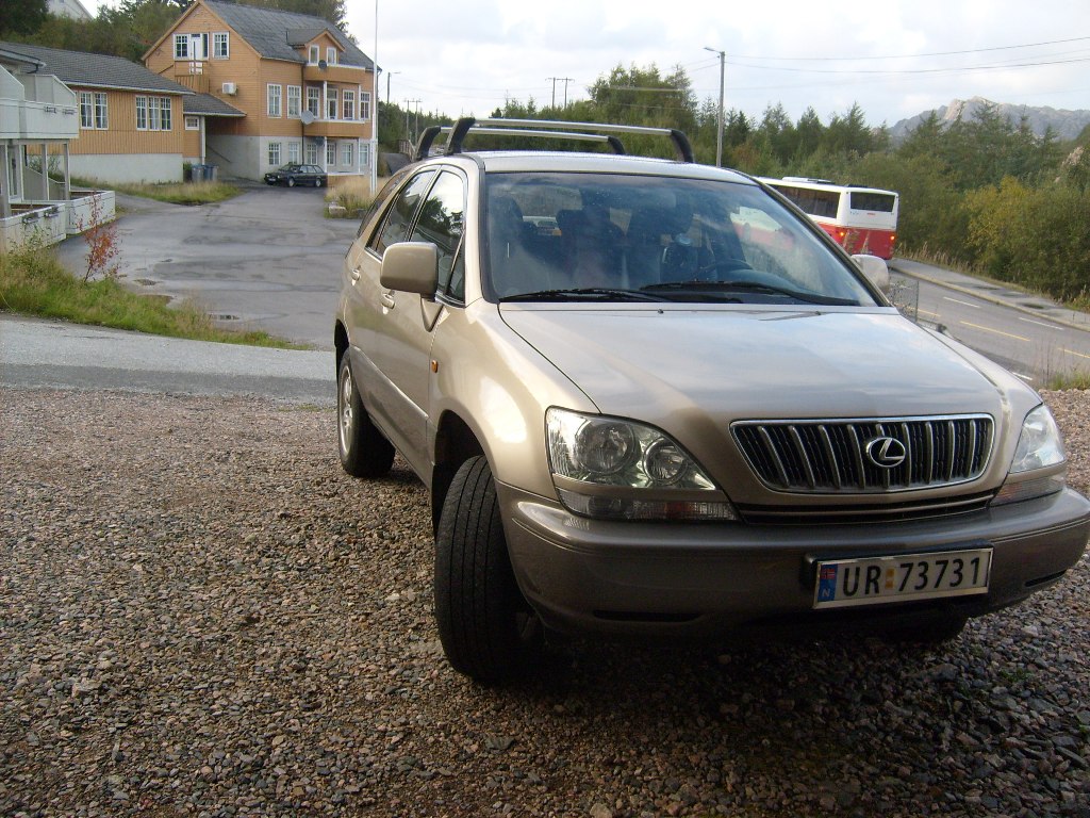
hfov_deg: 52.6
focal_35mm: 35
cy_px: 409
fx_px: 1102
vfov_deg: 40.7
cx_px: 545
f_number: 2.8
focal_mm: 5.8
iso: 80
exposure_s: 1/180
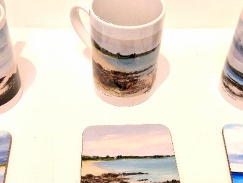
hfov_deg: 38.9
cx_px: 117
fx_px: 344
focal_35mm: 49
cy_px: 84
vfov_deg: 29.7
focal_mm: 3.98
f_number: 1.8
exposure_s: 1/100
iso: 100
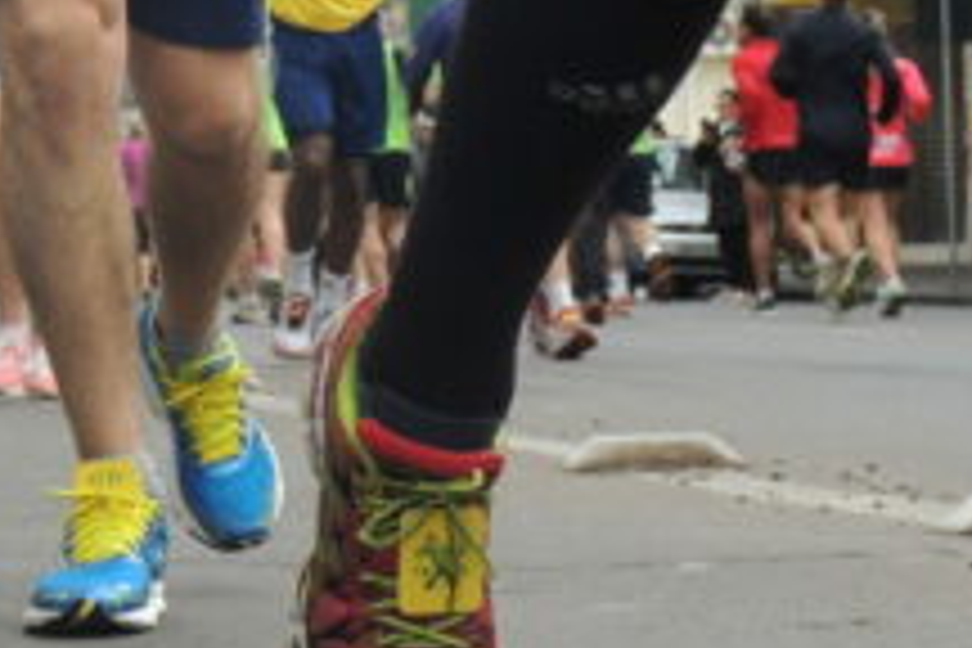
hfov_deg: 11.7
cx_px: 508
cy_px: 612
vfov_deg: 7.8
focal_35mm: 175
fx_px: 4725
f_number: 3.9
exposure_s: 1/320
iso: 400
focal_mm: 12.4
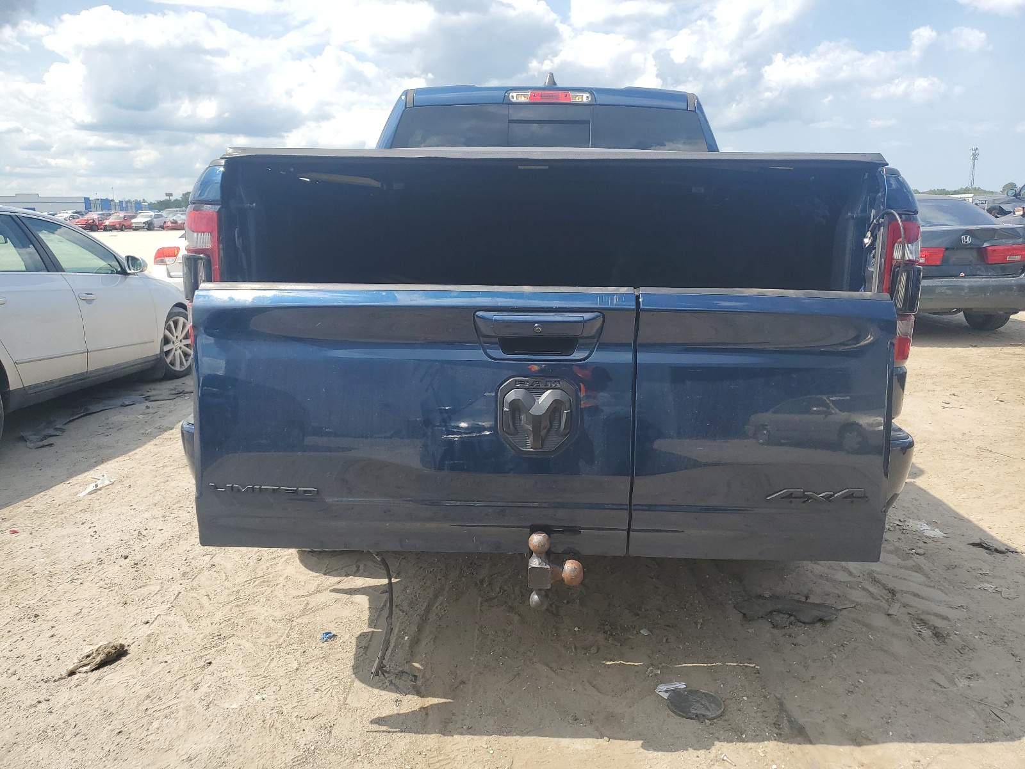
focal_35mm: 26
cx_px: 512
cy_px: 384
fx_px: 770
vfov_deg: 53.1
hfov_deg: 67.3
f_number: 1.5
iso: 50
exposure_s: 1/2000
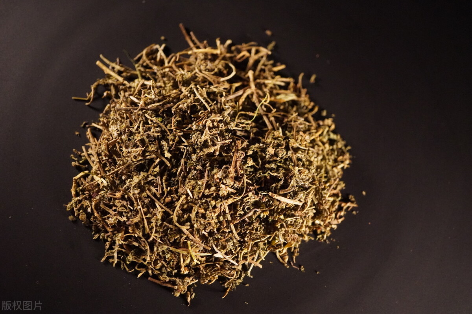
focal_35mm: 45
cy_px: 157
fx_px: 590
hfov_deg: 43.6
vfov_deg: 29.8
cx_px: 236
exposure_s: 1/160
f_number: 3.5
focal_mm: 30
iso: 6400
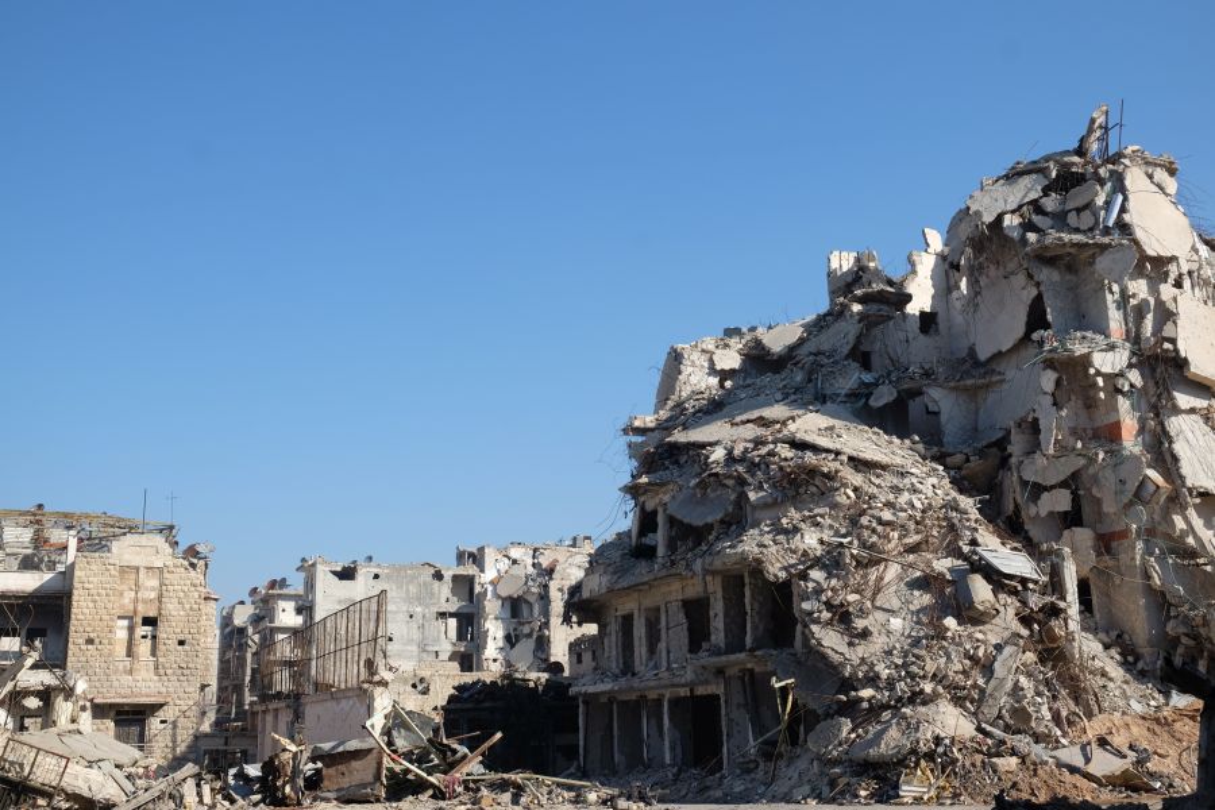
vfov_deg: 35.1
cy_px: 405
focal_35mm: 38
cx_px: 608
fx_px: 1282
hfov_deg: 50.7
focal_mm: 25.4
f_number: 9
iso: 200
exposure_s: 1/250
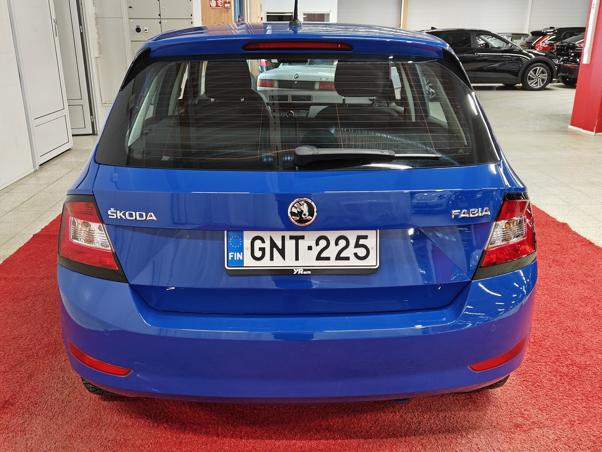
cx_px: 301
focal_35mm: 32
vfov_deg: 44.2
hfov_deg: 56.8
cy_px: 226
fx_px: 557
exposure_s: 1/50
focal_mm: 5.59
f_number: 1.8
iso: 100
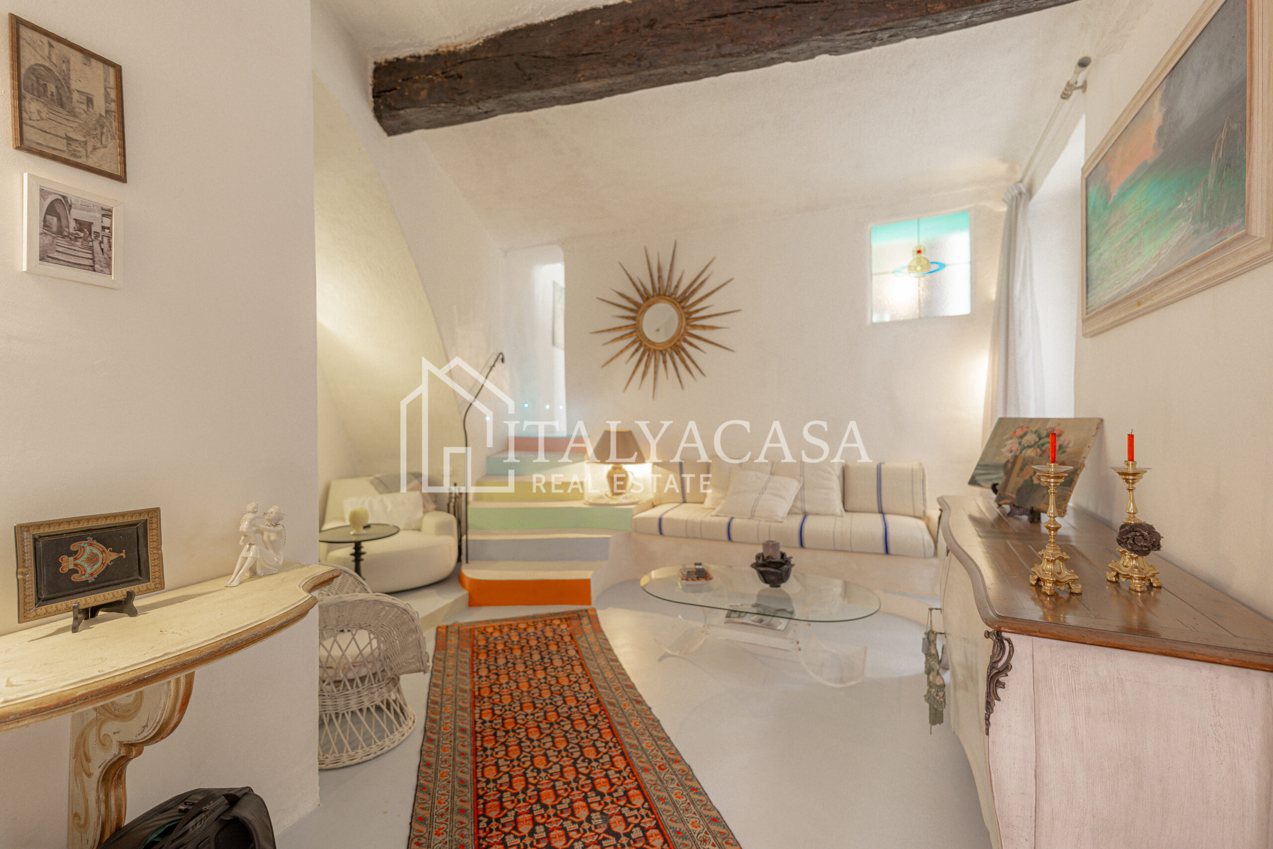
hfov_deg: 104.3
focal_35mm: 14
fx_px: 495
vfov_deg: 81.2
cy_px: 424
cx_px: 636
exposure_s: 1/1600
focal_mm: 14
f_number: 2
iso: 1000
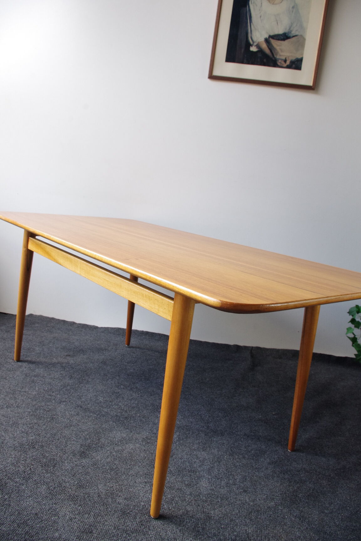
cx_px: 180
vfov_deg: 67.4
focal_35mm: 27
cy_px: 270
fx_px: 406
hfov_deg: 47.9
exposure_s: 1/50
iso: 800
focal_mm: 18
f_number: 8
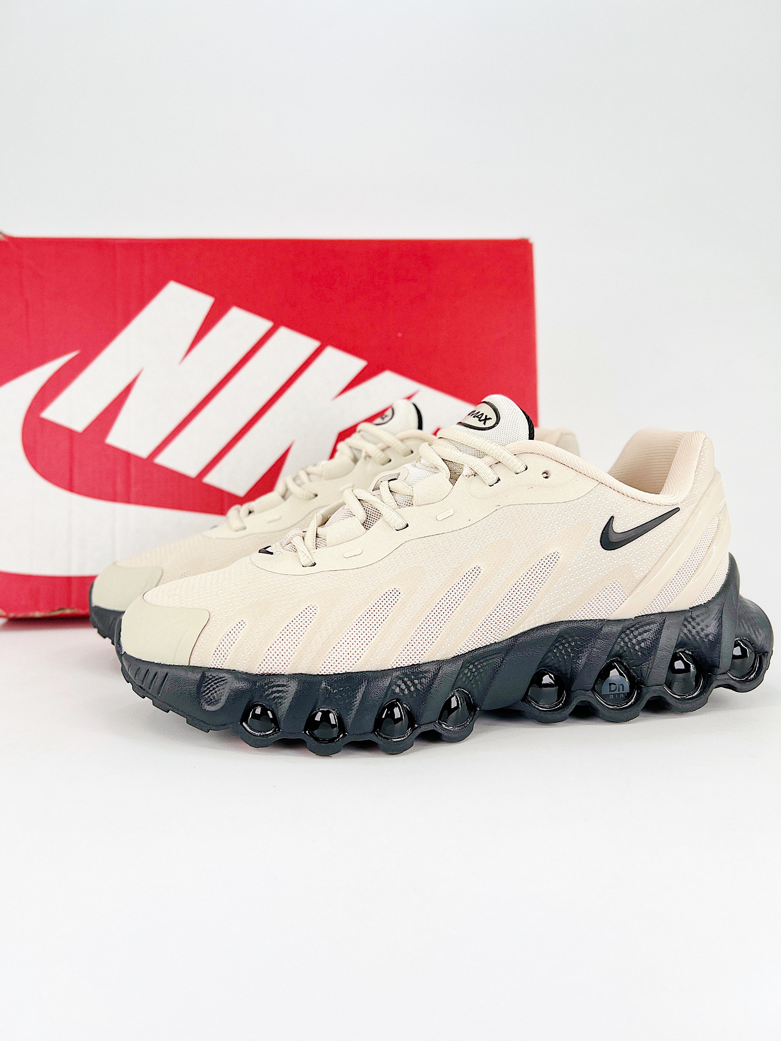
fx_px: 782
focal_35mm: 26
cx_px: 390
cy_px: 520
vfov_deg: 67.3
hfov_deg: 53.1
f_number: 1.5
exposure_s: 1/887
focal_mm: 5.7
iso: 50
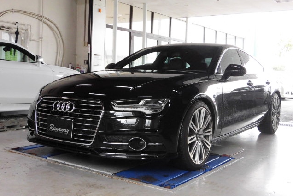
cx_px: 147
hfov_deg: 43.6
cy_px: 92
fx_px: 366
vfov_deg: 29.9
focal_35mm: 45
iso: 200
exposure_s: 1/60
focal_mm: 7.72
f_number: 3.8
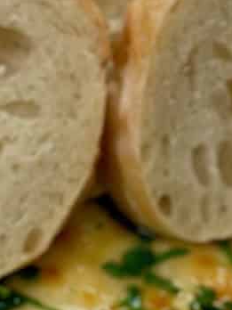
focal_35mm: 221
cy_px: 412
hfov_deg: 6.6
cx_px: -136
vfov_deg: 8.8
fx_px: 1975
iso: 80
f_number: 1.8
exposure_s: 1/120
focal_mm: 6.9
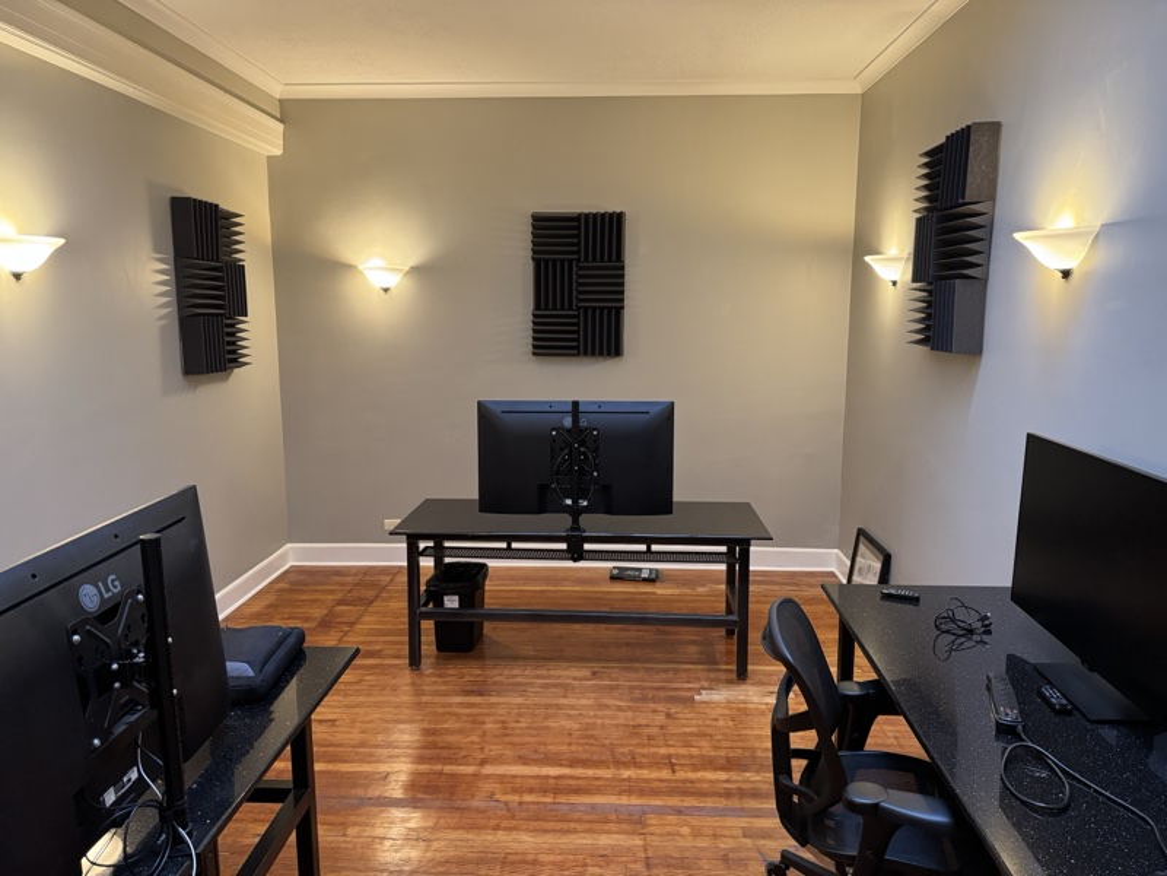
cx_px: 584
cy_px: 438
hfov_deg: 71.6
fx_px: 809
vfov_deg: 56.8
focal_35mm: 24
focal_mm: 6.76
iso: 500
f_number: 1.78
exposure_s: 1/60
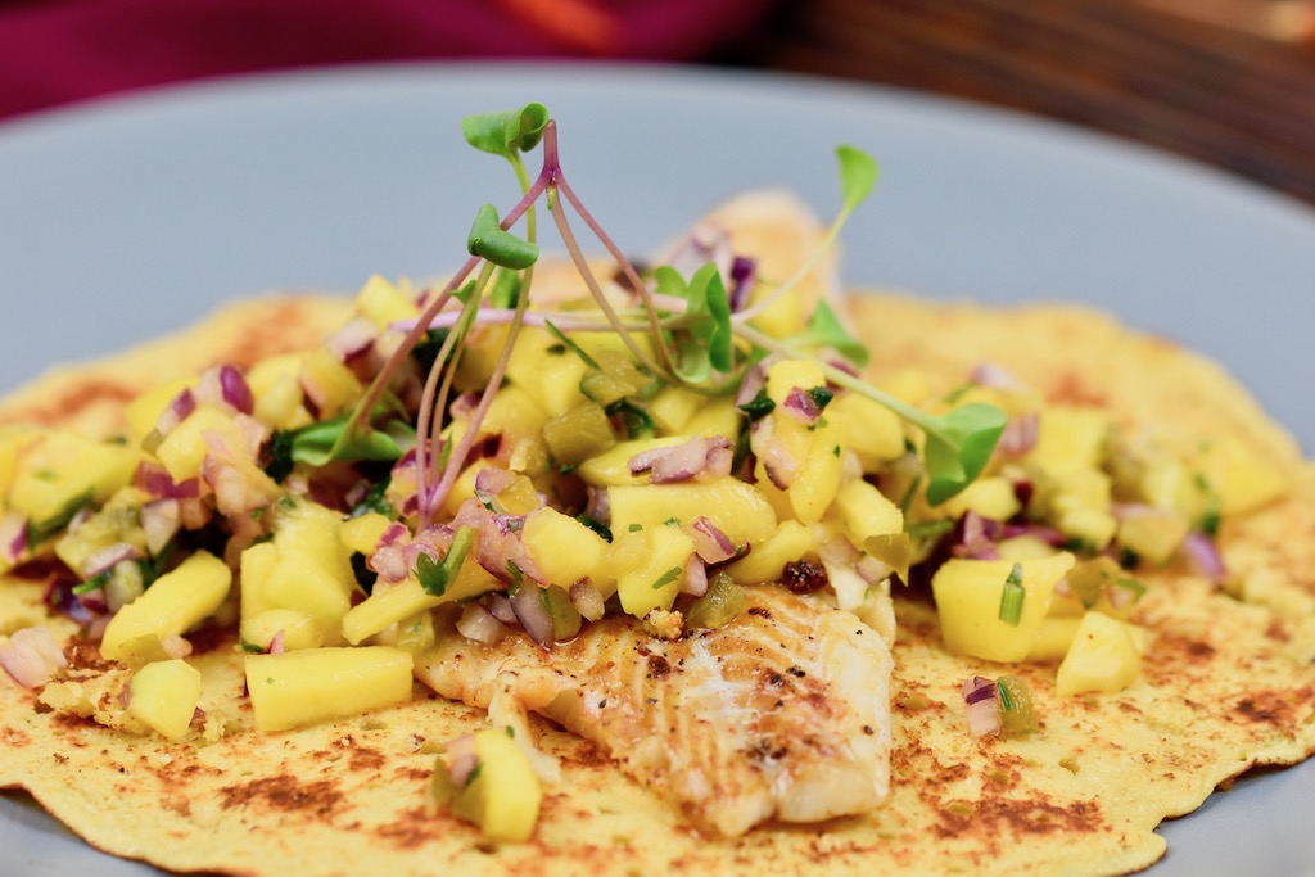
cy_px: 438
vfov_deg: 8.7
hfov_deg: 13.0
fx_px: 5754
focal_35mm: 158
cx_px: 658
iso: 400
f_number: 5.6
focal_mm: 105
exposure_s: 1/125
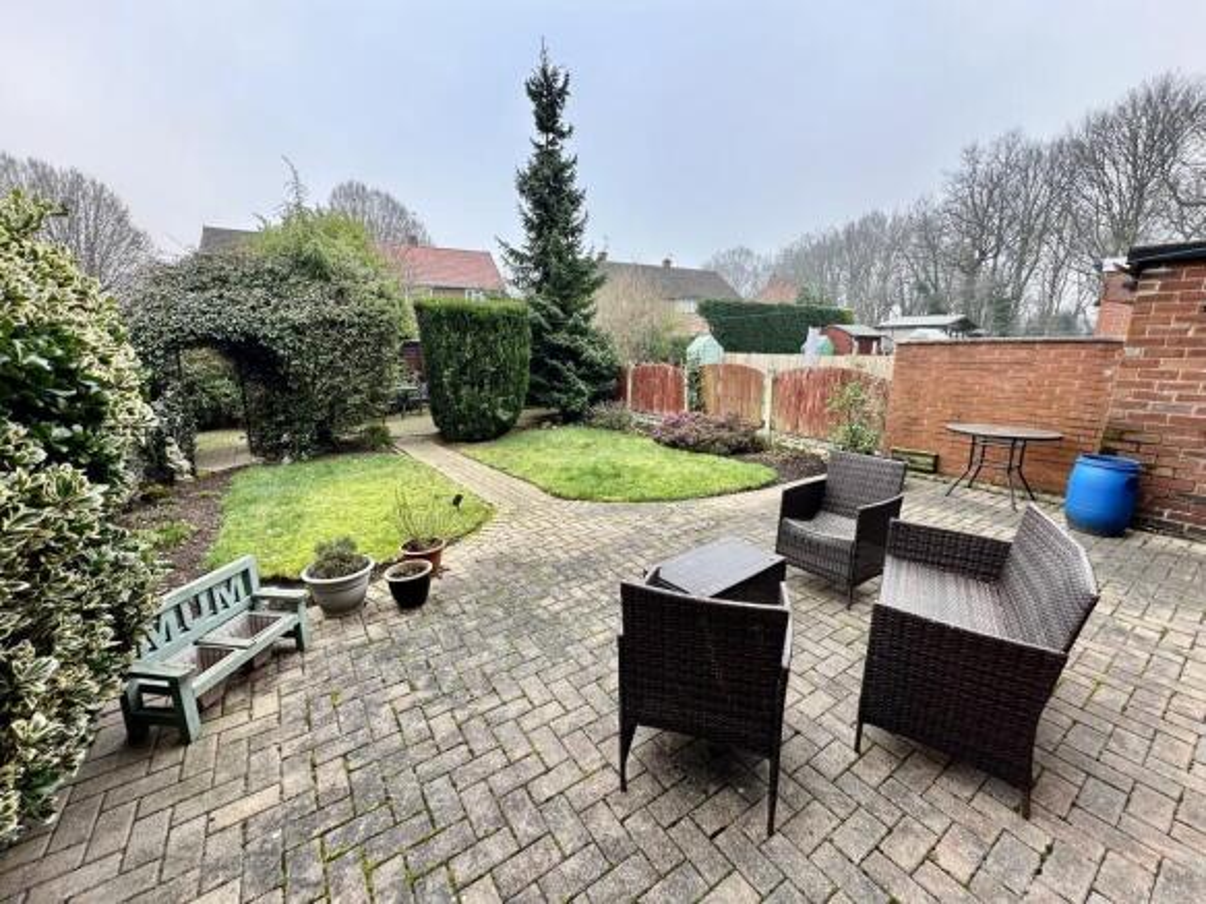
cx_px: 603
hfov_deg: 102.1
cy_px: 452
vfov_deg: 85.7
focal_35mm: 14
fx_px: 488
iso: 40
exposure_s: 1/121
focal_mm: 2.22
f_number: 2.2
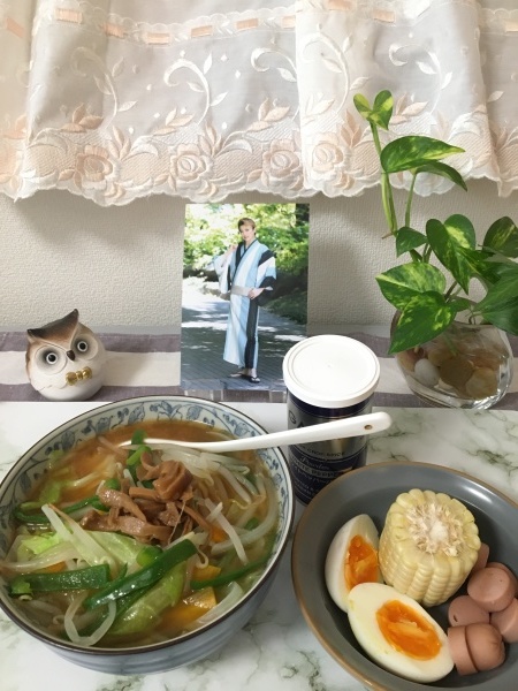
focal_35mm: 29
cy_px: 346
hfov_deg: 48.2
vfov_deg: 61.7
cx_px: 259
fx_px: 579
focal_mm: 4.15
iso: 160
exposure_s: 1/30
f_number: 2.2
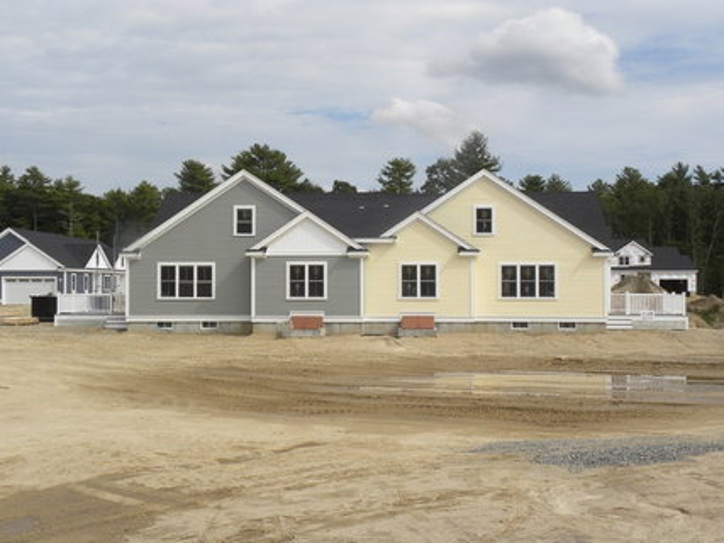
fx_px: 962
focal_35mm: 46
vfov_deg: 31.5
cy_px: 272
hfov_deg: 41.2
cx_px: 362
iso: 64
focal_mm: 8.2
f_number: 5.6
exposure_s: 1/339
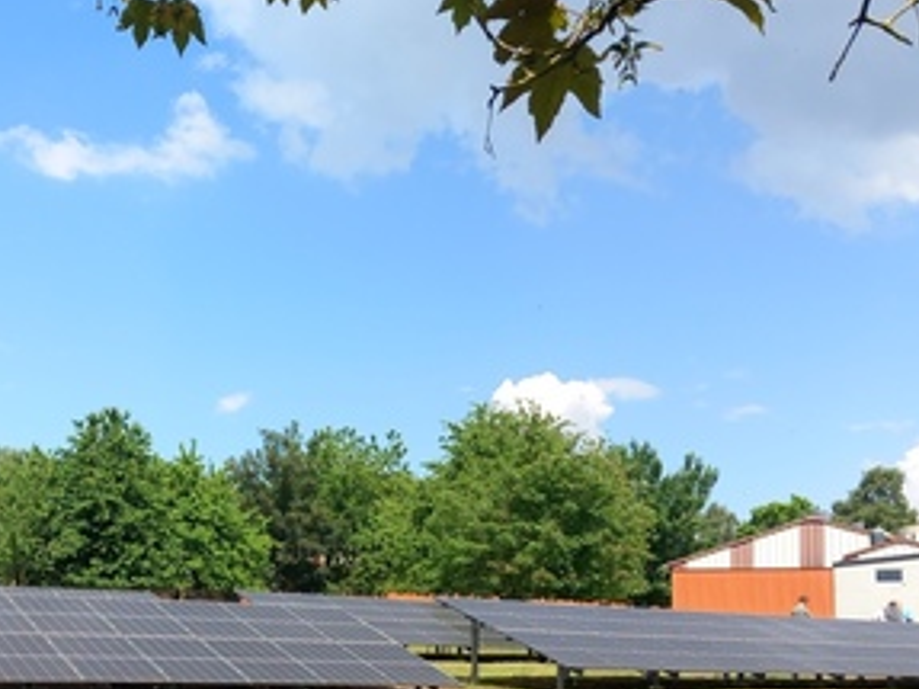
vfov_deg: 30.3
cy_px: 521
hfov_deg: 39.2
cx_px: 211
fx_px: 1247
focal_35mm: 47
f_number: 1.8
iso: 20
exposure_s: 1/368
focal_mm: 4
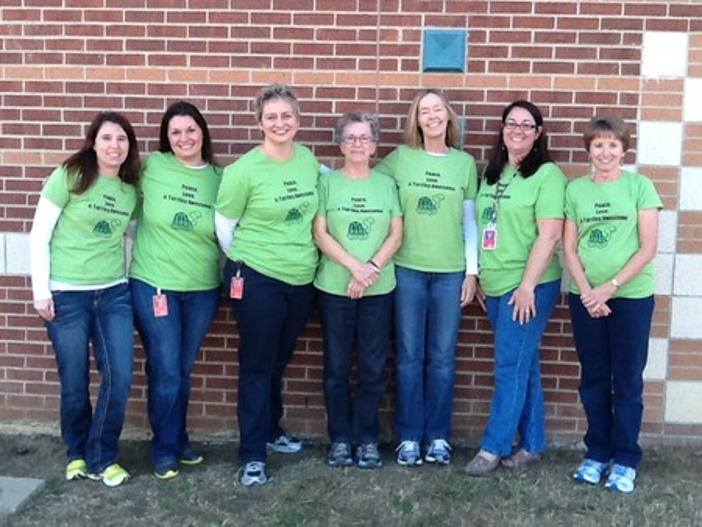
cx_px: 351
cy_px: 264
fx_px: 893
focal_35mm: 44
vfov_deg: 32.9
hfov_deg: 42.9
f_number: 2.4
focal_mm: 2.03
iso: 50
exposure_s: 1/120
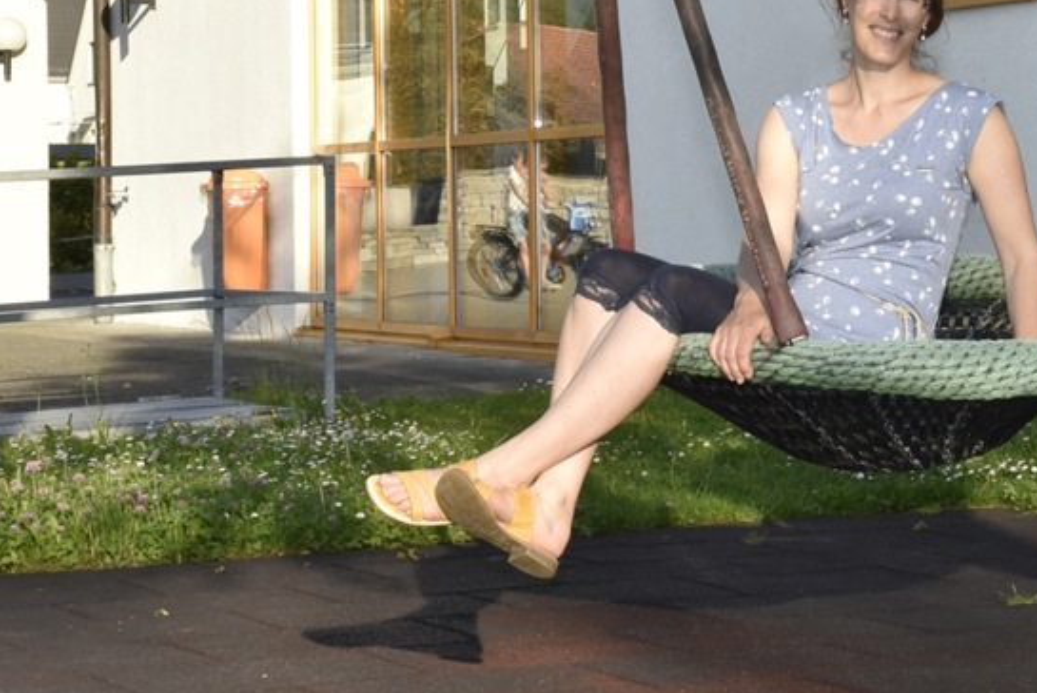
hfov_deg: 14.1
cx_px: 1107
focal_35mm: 143
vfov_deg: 9.6
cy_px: 147
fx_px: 4121
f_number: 20
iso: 1250
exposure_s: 1/200
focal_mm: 65
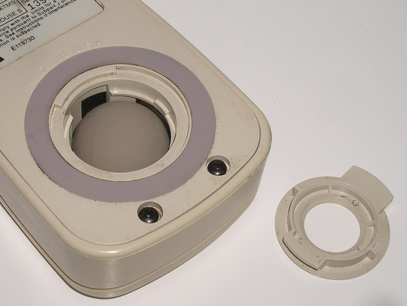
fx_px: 1070
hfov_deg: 21.5
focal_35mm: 91
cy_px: 106
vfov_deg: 16.2
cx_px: 155
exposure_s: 1/60
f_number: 5.6
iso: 80
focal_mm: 10.2
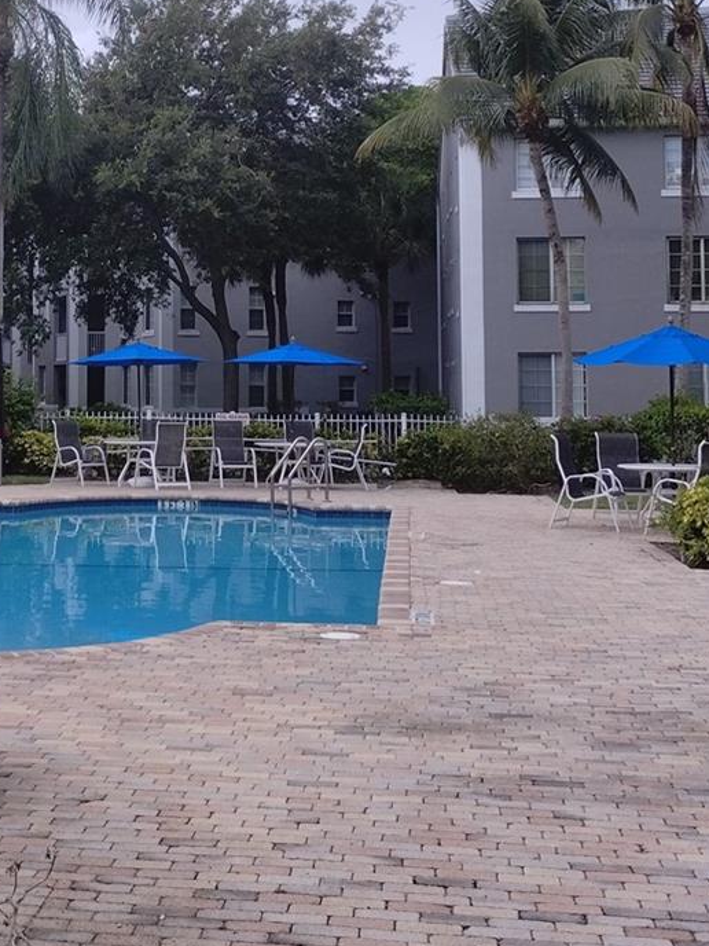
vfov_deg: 29.4
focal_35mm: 65
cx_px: 129
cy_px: 257
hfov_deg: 22.3
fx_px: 1775
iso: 100
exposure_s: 1/241
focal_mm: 4.27
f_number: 1.8
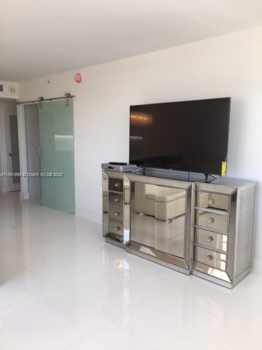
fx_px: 293
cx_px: 131
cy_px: 175
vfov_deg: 61.7
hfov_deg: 48.2
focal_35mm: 29
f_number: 2.2
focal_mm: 4.15
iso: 25
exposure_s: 1/60
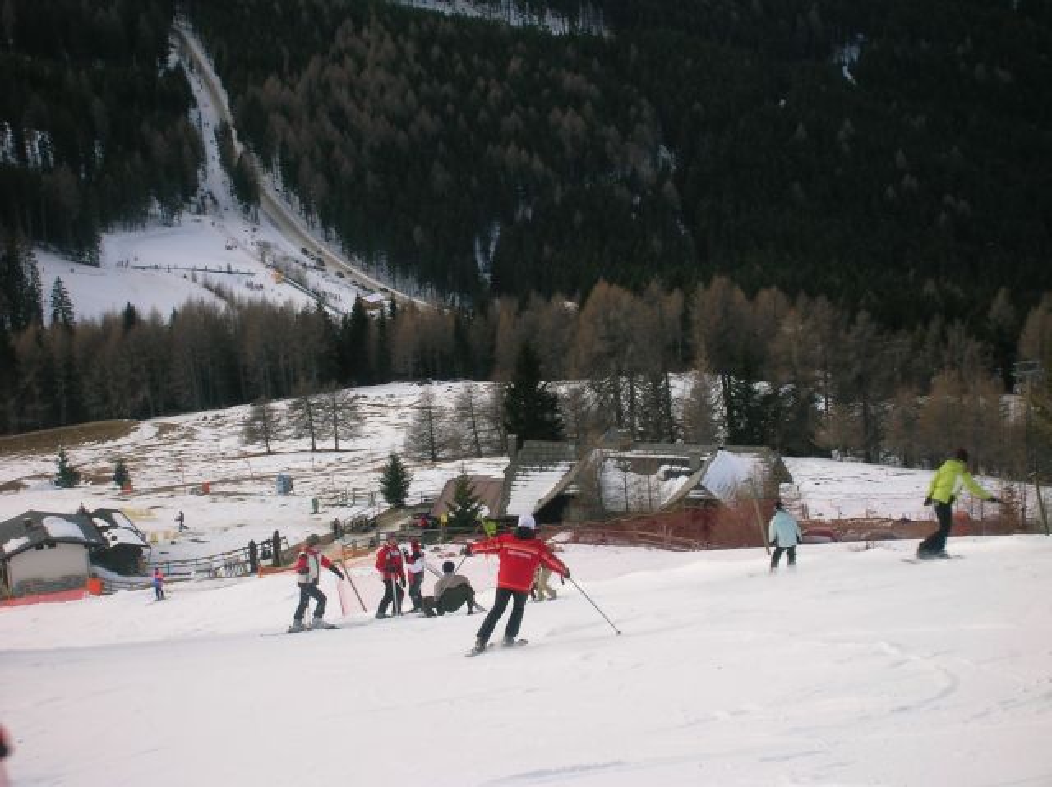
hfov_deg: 19.3
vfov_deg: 14.5
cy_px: 394
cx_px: 526
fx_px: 3098
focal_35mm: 102
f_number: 8.2
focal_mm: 17.1
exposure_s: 1/56
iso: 50
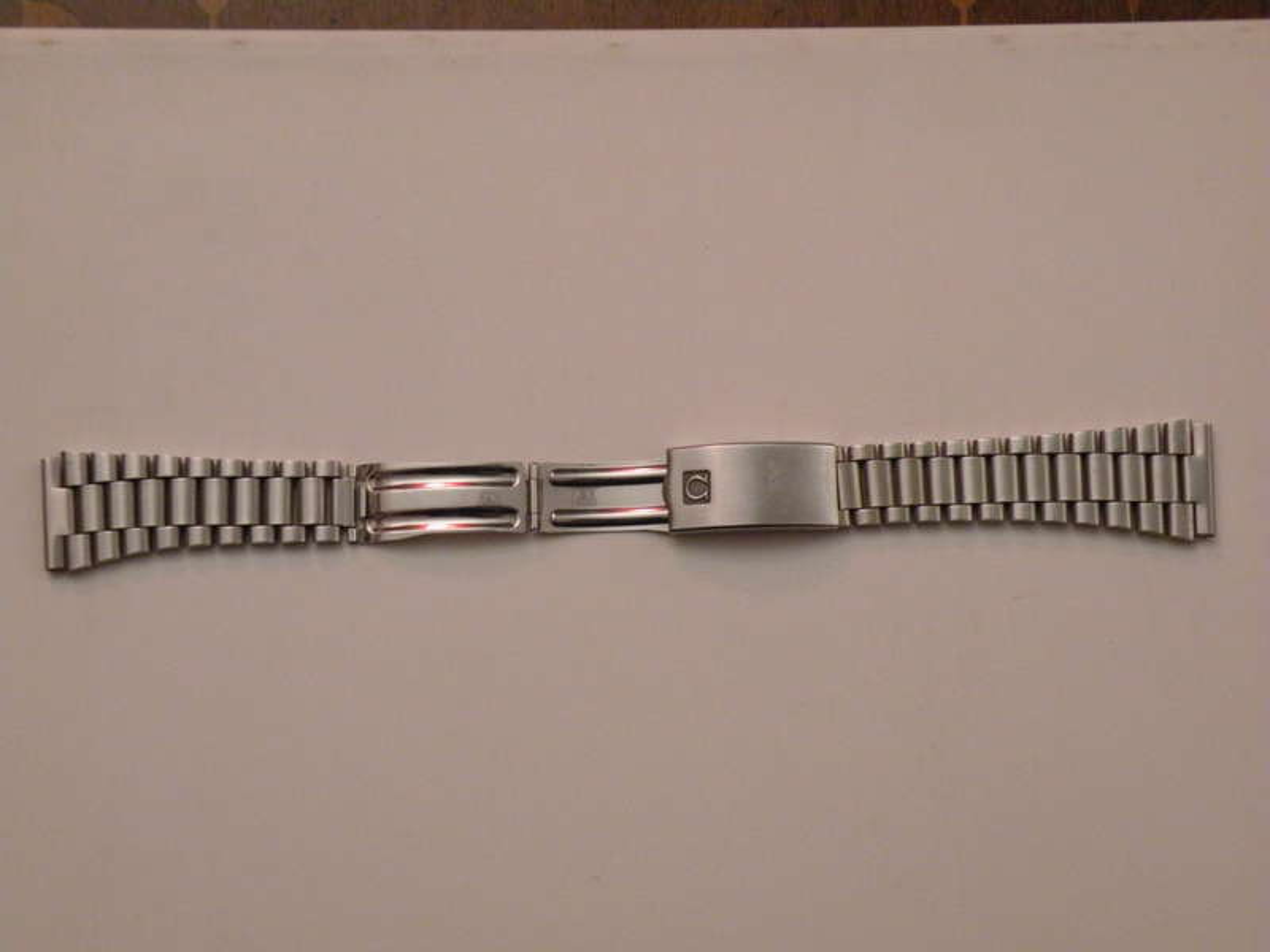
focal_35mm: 56
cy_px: 476
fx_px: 2055
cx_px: 635
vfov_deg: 26.1
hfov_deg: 34.3
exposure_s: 1/39
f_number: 3.5
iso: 400
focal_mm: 9.8
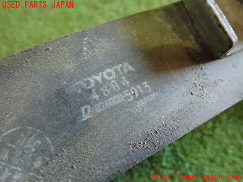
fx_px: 211
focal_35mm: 30
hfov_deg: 60.0
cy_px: 91
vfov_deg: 46.8
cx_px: 122
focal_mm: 5.4
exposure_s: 1/30
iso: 640
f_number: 2.3
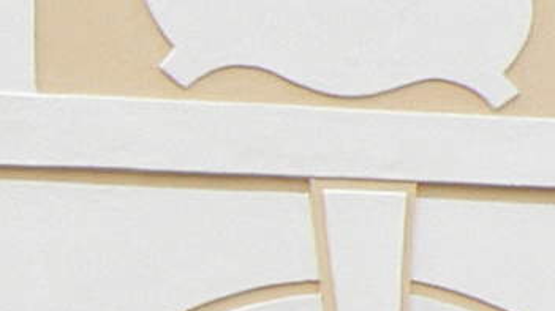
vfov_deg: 4.1
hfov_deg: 7.4
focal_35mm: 286
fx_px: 4207
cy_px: 834
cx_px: -381
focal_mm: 6
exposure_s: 1/100
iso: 80
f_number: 4
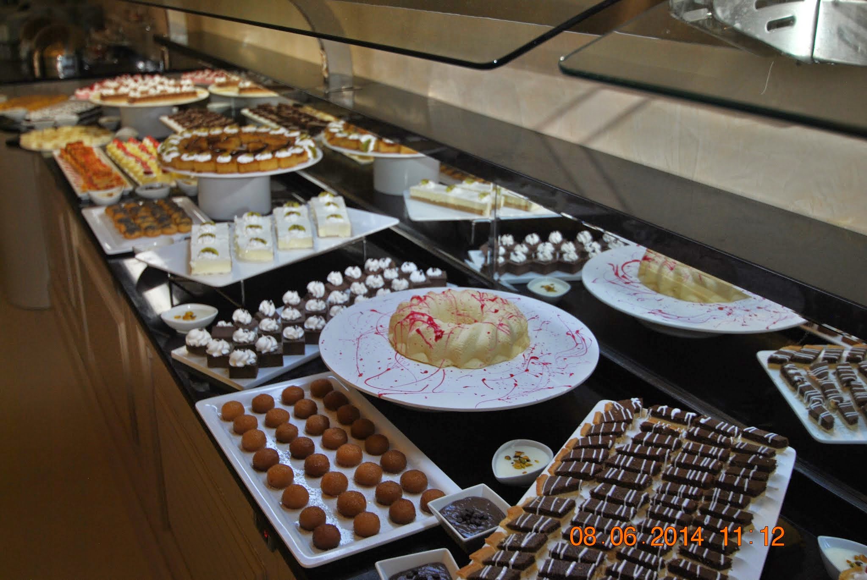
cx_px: 434
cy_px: 290
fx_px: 868
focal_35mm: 36
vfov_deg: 37.0
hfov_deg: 53.1
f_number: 4.5
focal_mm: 24
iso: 200
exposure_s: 1/60
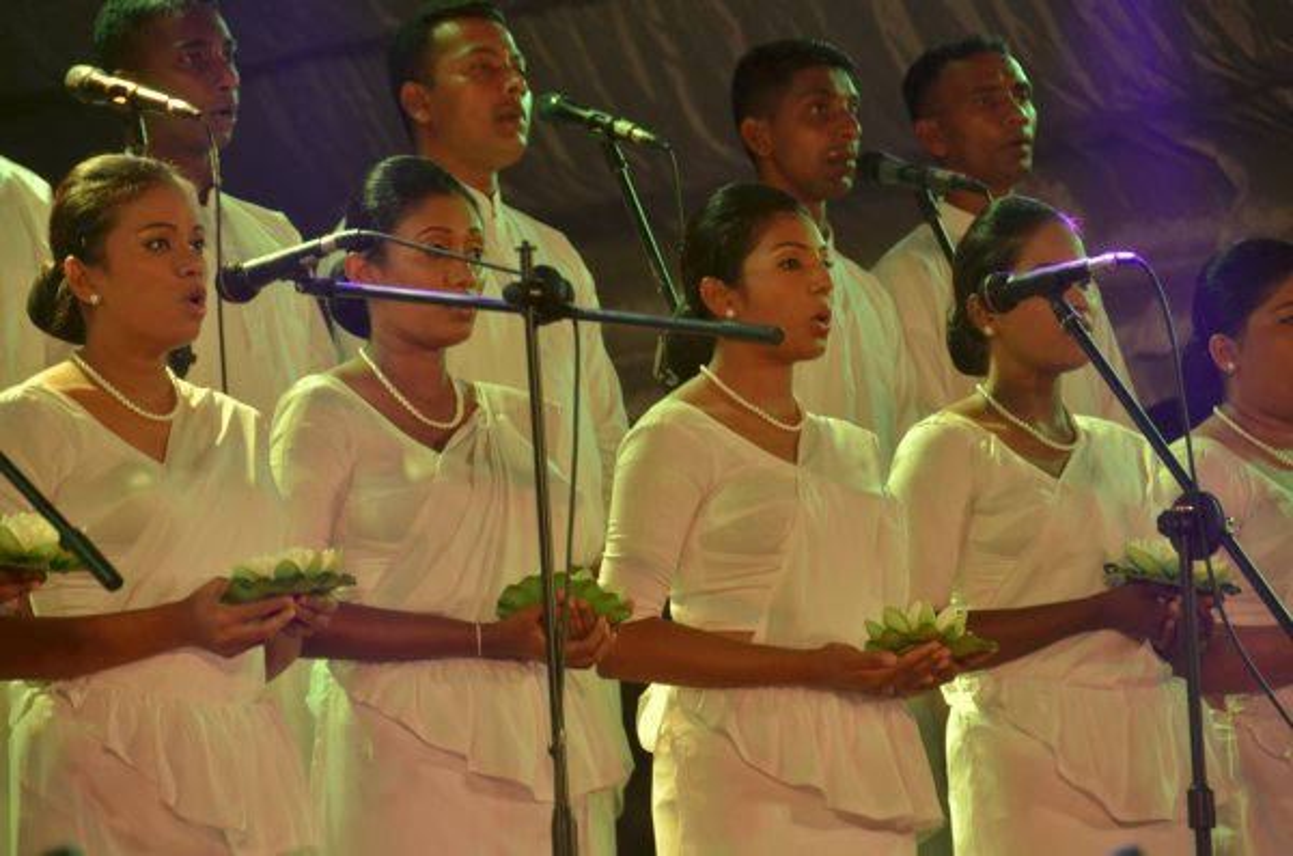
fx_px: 10749
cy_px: 428
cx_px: 646
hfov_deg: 6.9
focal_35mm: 300
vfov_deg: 4.6
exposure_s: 1/80
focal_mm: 200
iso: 320
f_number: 5.6
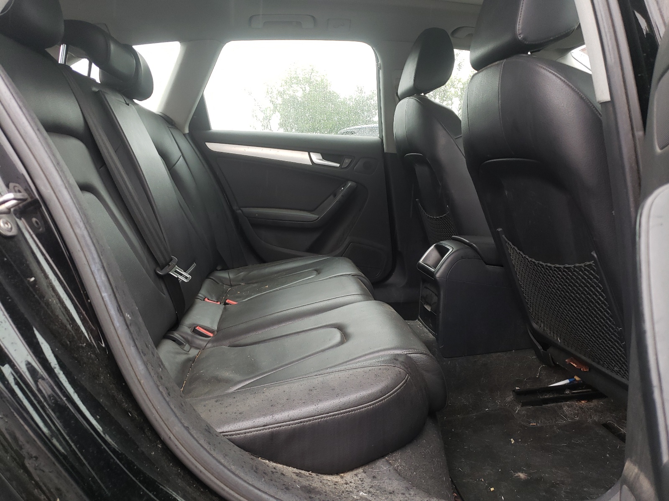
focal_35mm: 26
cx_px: 334
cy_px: 250
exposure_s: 1/120
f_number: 1.5
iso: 77
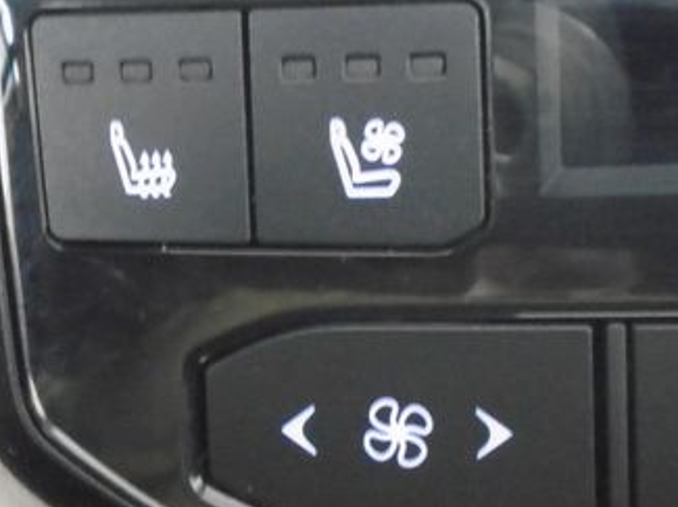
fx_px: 1389
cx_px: 181
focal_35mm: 71
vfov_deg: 20.6
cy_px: 196
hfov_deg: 27.1
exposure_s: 1/4
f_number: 3.8
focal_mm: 6.4
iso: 800
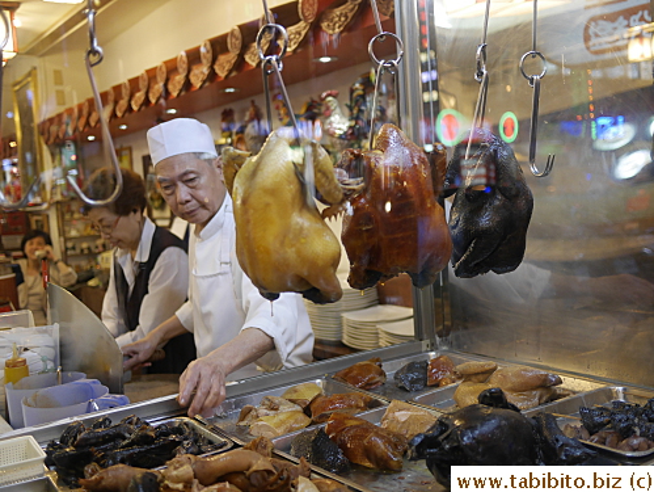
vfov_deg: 36.0
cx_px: 327
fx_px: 756
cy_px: 246
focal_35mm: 40
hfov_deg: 46.8
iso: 800
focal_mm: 20
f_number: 1.7
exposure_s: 1/160
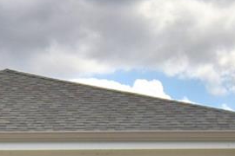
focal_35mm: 178
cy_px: 257
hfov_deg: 11.3
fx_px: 1162
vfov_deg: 7.5
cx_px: -60
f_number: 5.6
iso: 100
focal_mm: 20
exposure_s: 1/1000
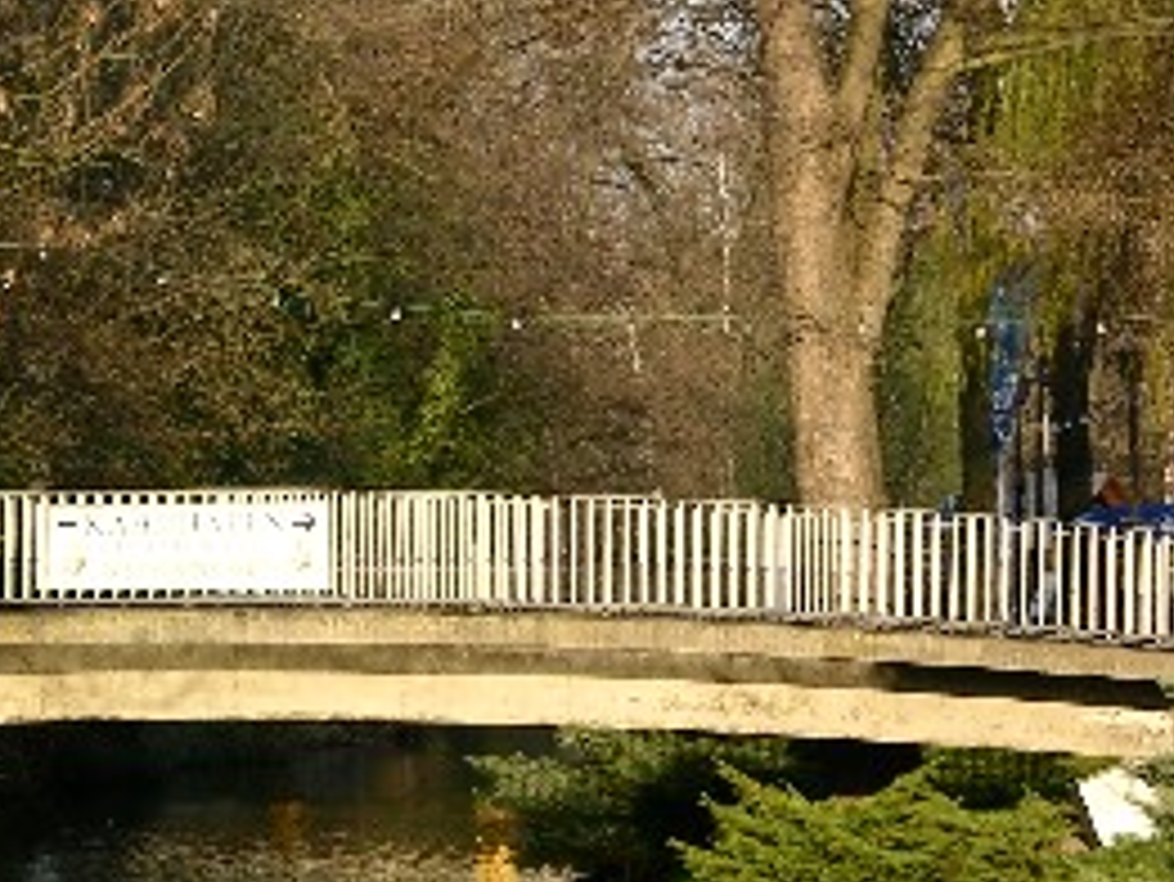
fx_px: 7634
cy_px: 549
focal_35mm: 225
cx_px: 497
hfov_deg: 8.8
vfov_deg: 6.6
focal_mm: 25.4
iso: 50
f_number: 4.6
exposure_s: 1/120
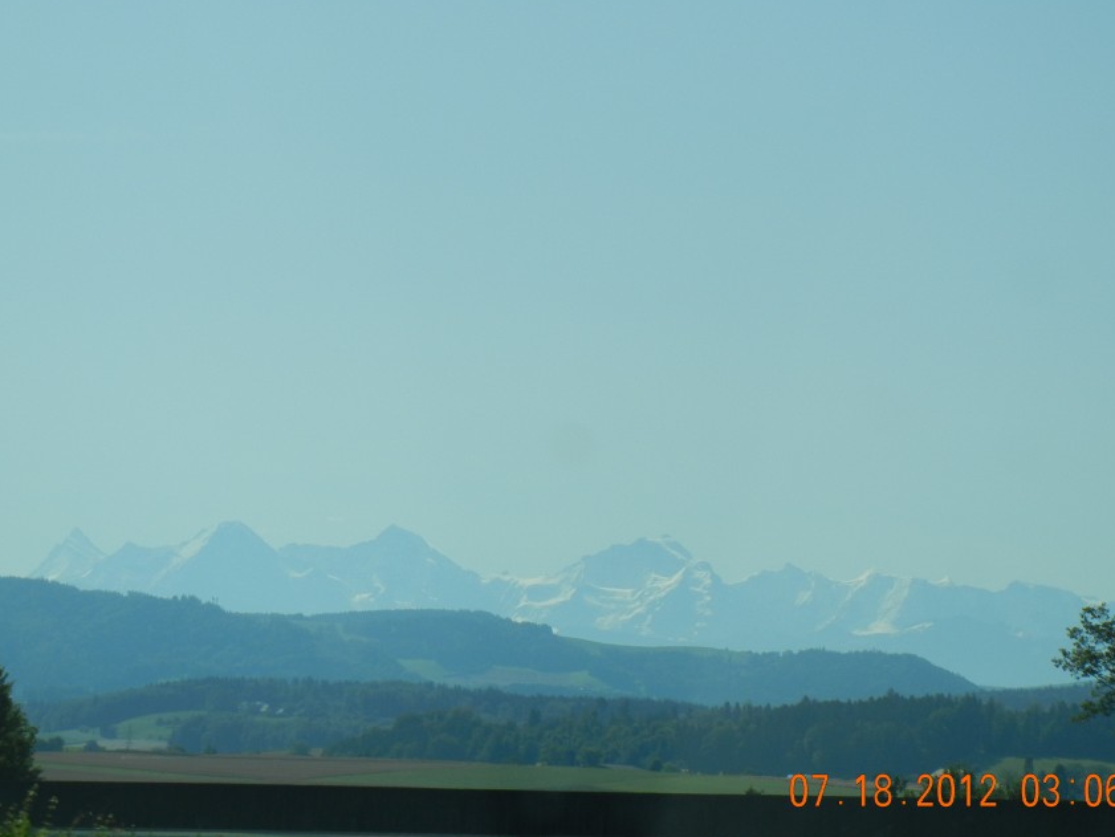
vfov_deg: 9.2
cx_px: 528
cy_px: 387
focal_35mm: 162
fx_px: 5219
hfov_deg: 12.2
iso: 160
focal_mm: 24
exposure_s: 1/400
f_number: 9.2
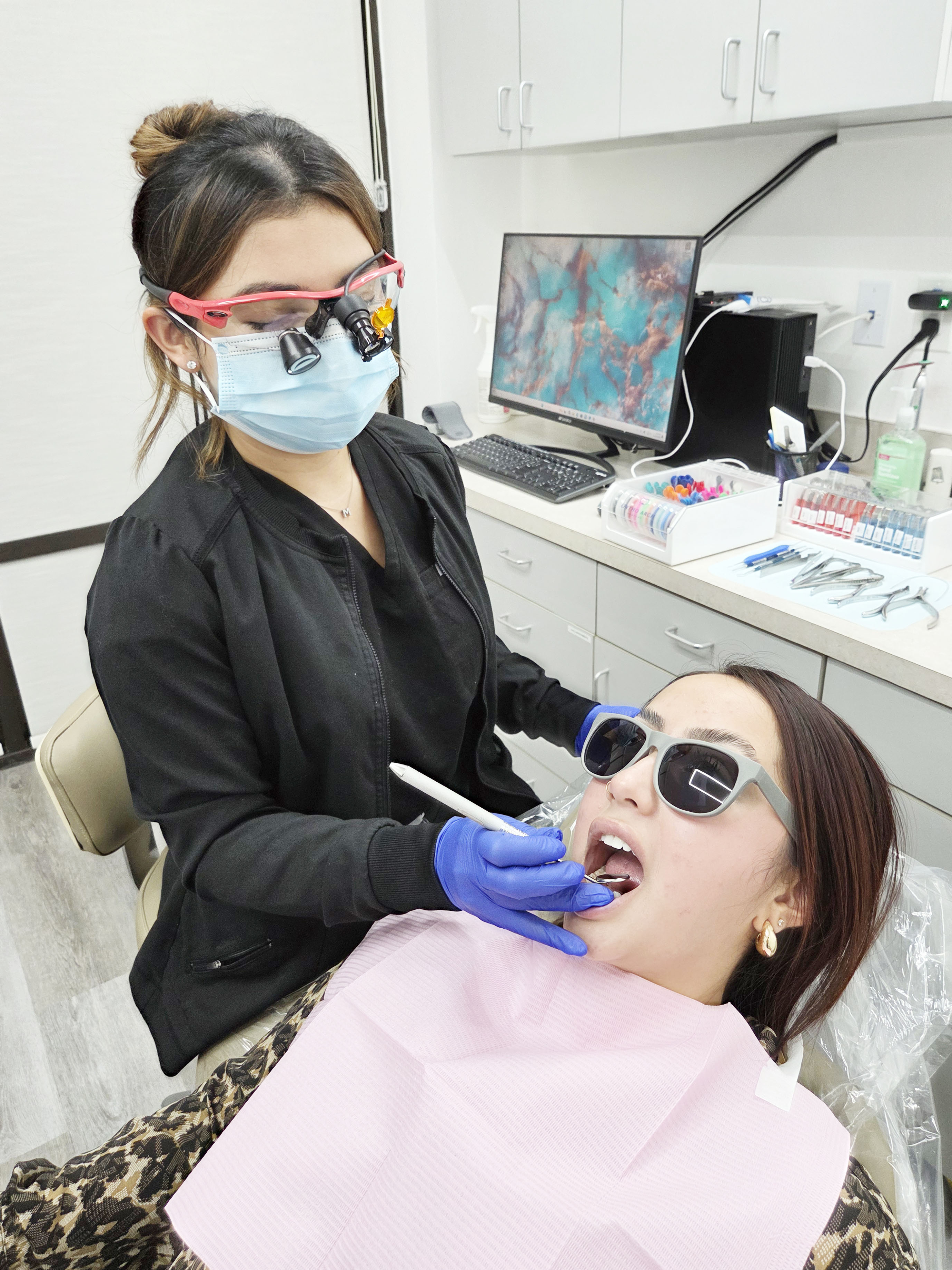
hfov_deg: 54.9
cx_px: 485
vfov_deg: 69.4
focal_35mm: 25
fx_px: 917
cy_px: 652
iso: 160
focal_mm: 5.4
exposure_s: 1/120
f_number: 1.8
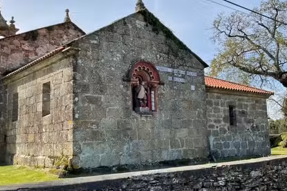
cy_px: 90
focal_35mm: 42
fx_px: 335
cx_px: 134
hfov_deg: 46.4
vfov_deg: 31.8
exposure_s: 1/1626
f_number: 1.8
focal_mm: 3
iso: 16
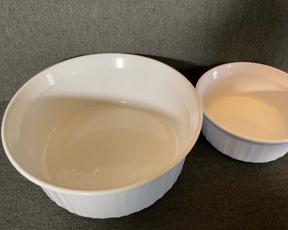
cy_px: 109
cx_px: 165
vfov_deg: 44.5
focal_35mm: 33
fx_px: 281
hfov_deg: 54.0
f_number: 1.8
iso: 100
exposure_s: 1/50
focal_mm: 3
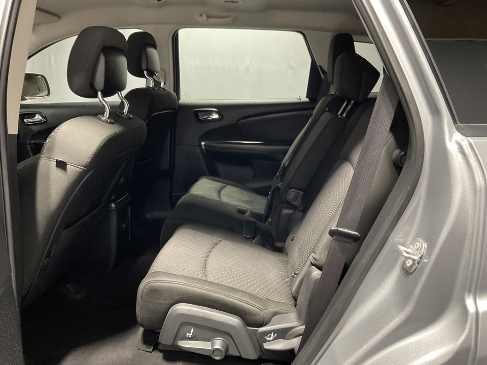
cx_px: 244
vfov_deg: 48.2
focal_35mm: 29
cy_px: 182
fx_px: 408
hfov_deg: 61.7
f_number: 1.8
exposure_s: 1/50
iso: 200
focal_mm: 3
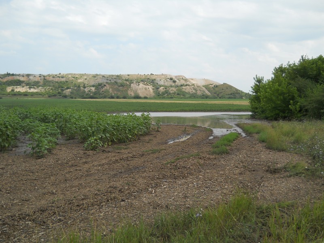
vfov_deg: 35.1
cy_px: 122
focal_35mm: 41
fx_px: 384
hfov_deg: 45.8
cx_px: 162
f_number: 3.1
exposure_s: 1/800
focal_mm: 6.72
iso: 80
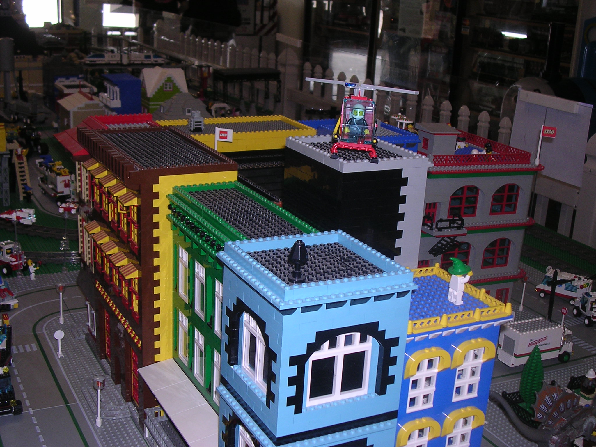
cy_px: 224
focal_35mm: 46
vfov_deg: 31.5
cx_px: 298
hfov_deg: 41.2
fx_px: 792
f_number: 3
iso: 100
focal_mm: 7.1
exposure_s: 1/60.1
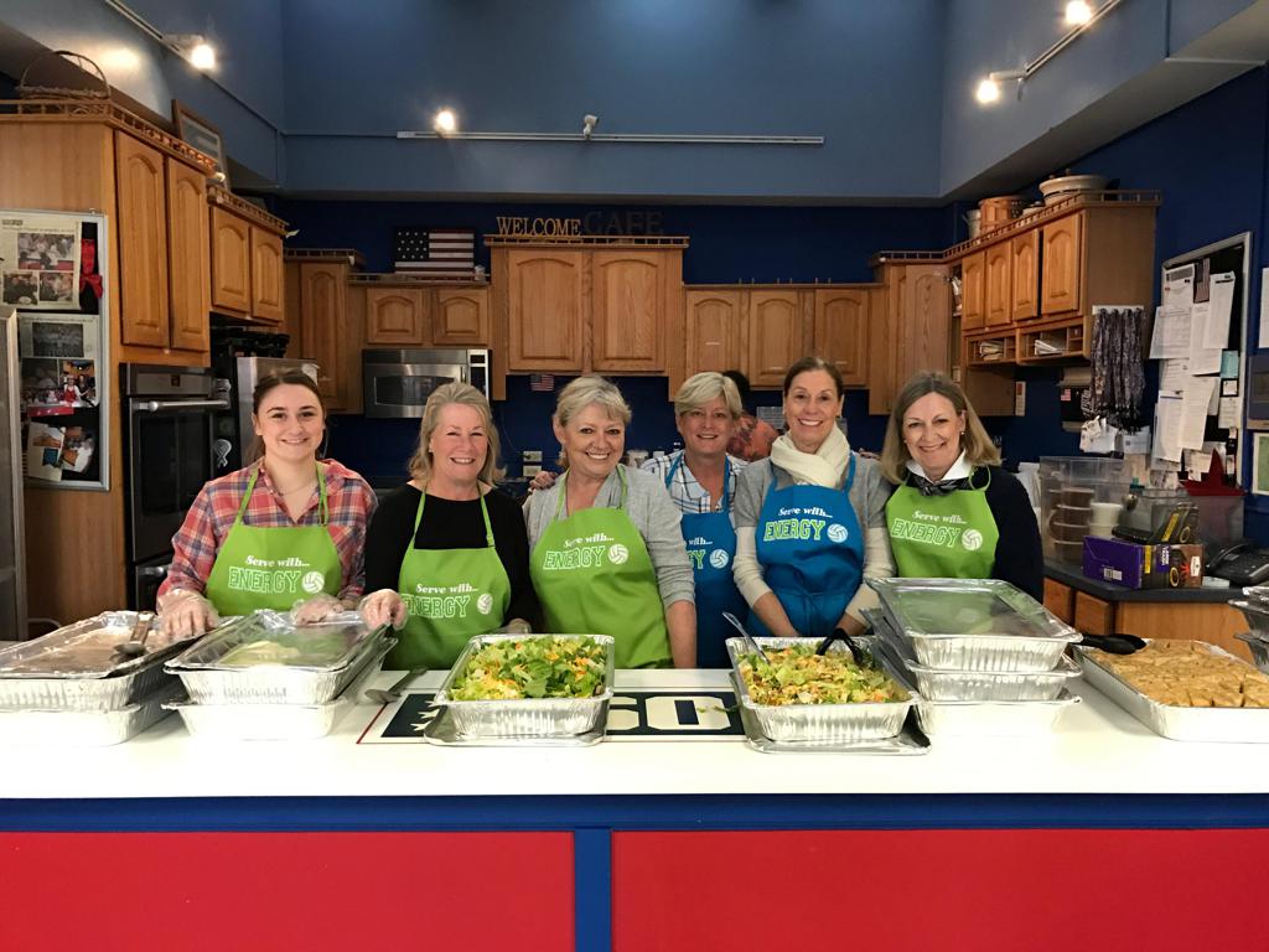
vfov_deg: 49.7
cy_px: 476
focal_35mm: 28
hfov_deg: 63.4
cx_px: 634
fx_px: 1026
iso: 100
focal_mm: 3.99
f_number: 1.8
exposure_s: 1/15
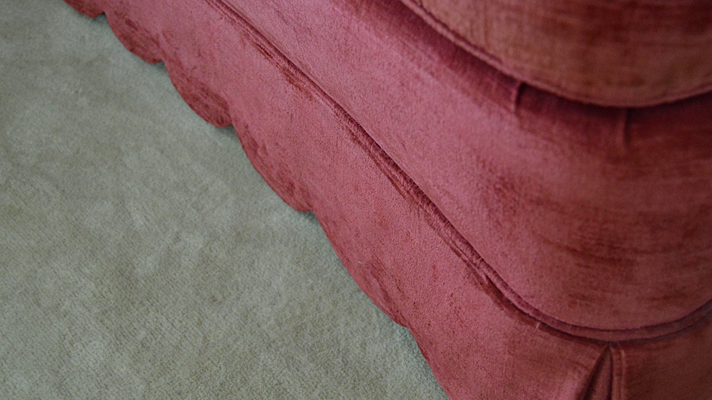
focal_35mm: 41
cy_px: 235
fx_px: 774
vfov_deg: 28.9
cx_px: 357
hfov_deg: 49.4
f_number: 4
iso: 3200
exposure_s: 1/50
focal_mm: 26
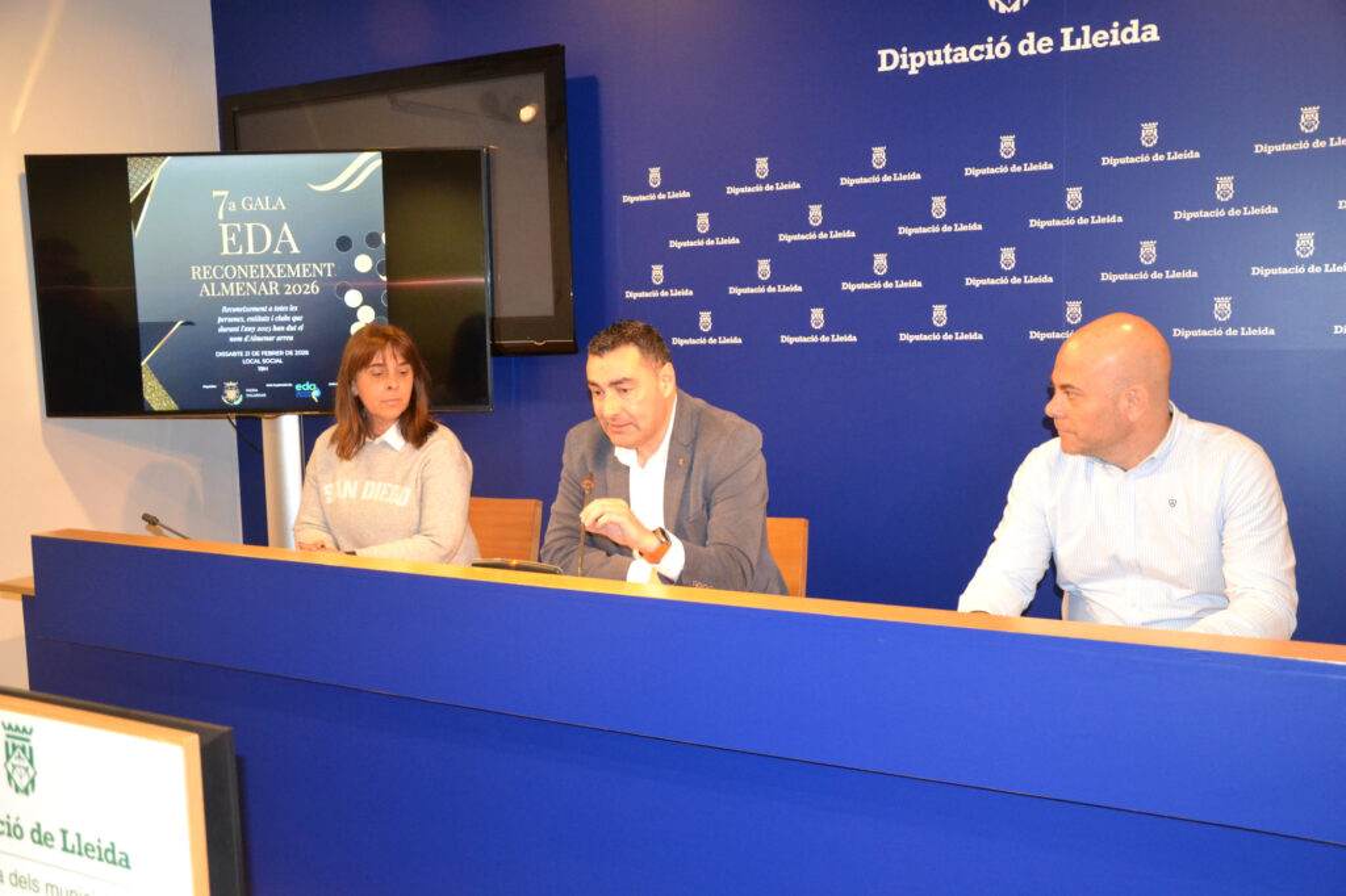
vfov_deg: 39.9
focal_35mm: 33
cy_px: 448
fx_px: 1233
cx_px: 673
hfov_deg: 57.2
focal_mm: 22
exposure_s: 1/60
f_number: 3.8
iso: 2200
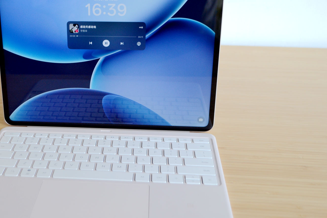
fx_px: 481
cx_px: 106
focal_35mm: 53
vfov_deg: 25.5
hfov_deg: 37.1
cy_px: 91
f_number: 4.2
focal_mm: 26
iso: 400
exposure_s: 1/60
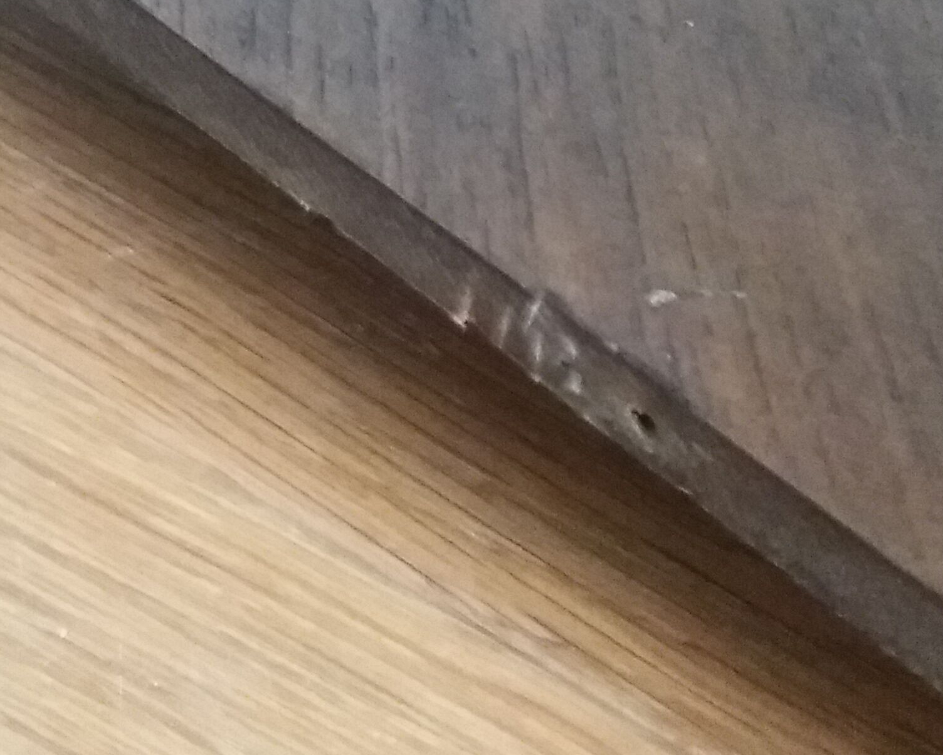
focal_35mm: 75
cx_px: 558
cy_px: -26
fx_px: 2093
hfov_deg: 25.4
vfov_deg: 19.7
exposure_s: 1/17
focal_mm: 3.7
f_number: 1.9
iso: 800
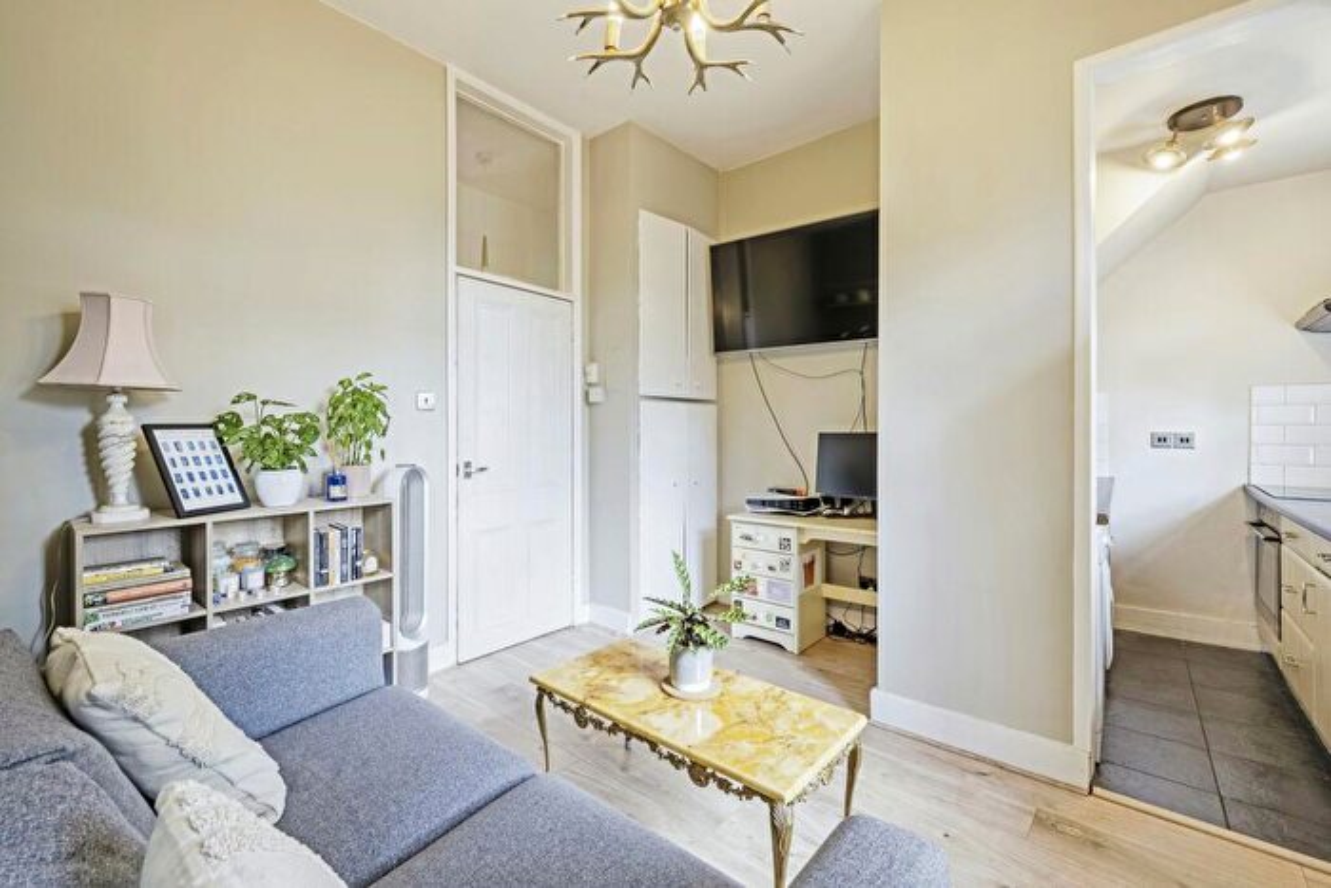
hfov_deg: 100.4
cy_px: 444
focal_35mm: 15
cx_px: 666
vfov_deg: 77.4
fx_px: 555
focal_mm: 15
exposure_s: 1/125
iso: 400
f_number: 11
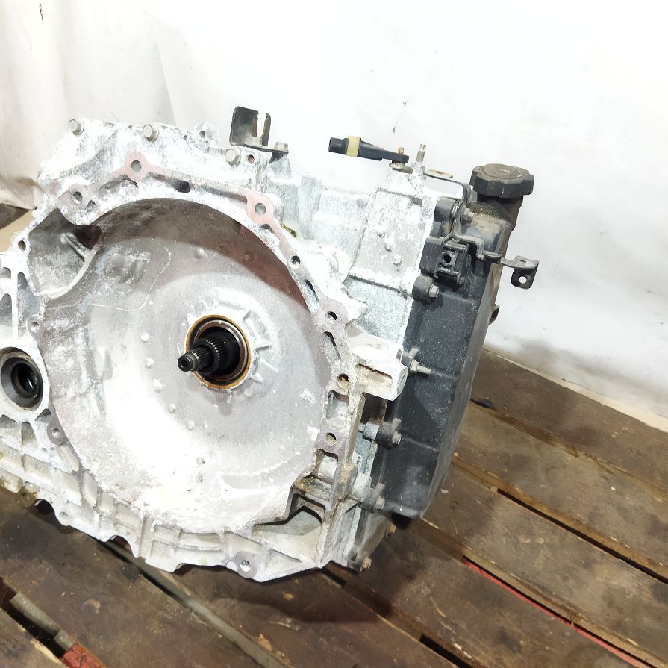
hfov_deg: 51.1
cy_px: 334
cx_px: 337
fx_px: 699
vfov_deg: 51.1
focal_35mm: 32
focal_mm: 4.71
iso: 325
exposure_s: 1/50
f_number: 1.79
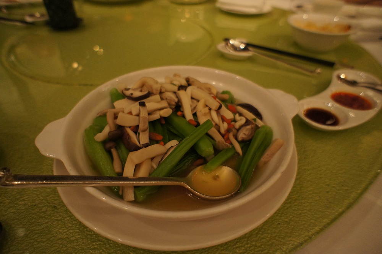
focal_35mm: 24
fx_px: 254
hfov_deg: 73.8
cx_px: 191
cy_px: 127
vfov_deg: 53.0
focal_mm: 16
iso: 1600
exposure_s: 1/125
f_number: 2.8
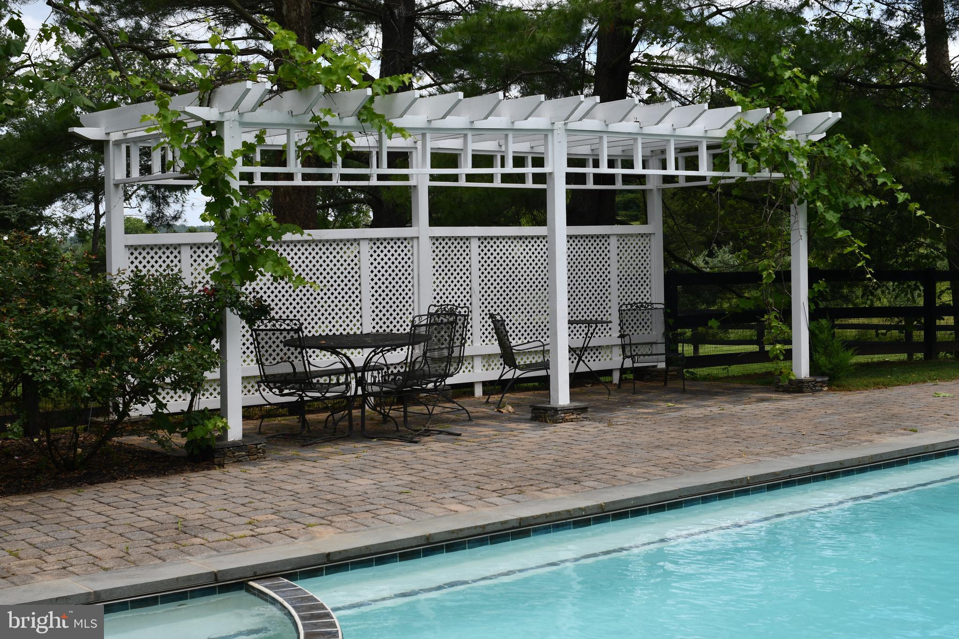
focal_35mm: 52
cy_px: 320
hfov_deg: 38.2
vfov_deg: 26.0
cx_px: 480
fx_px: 1385
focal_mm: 35
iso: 100
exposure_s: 1/250
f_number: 8
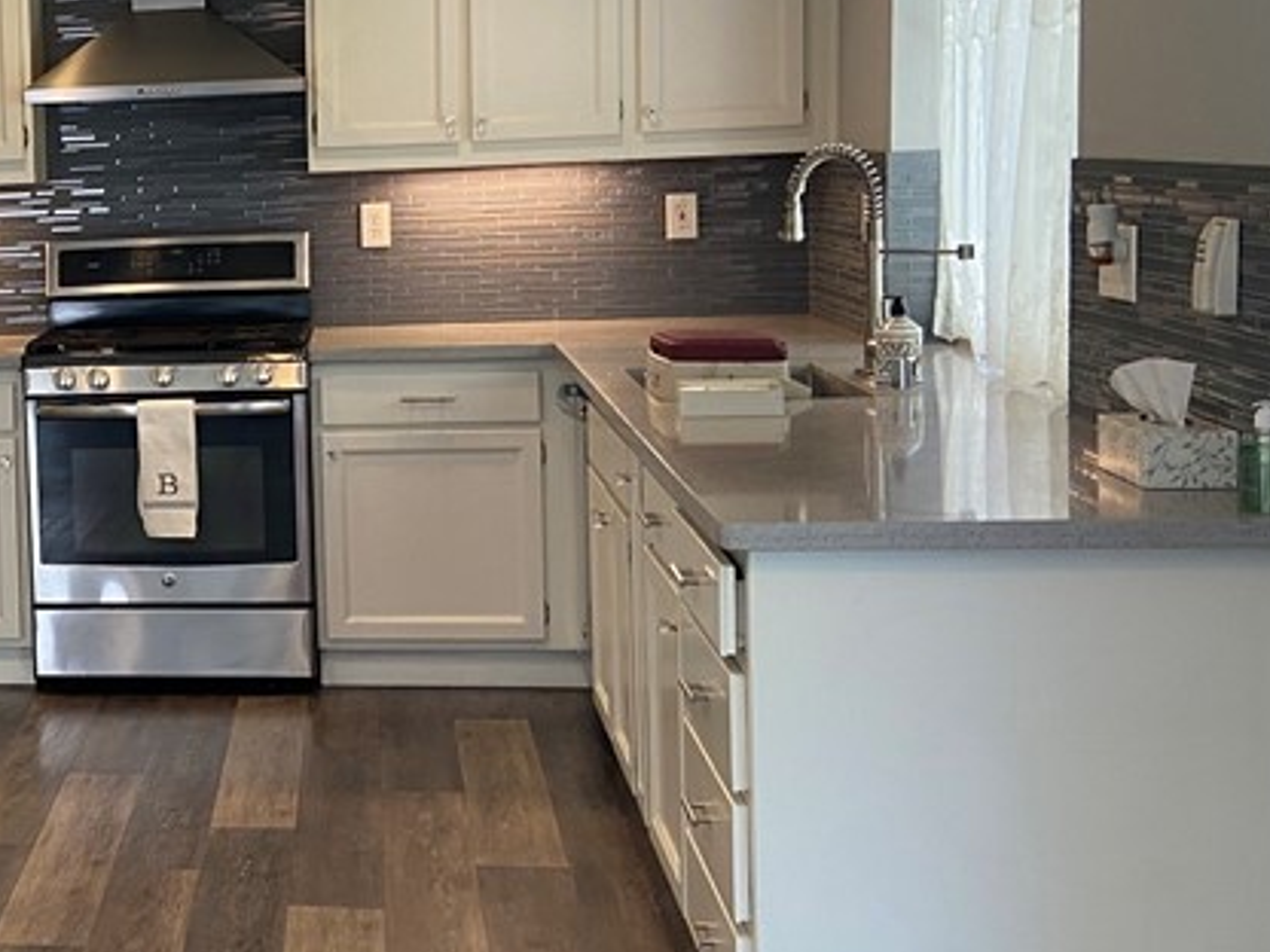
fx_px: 2348
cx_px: -107
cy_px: 366
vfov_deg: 22.9
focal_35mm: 64
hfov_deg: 27.8
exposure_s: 1/60
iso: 80
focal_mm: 4.25
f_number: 1.8
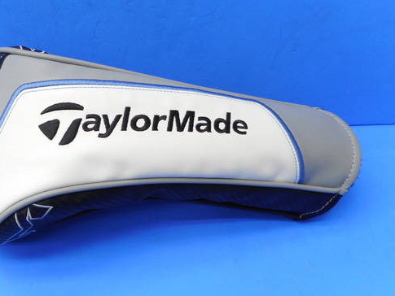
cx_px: 142
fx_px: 377
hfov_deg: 54.5
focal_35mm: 33
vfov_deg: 43.0
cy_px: 150
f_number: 3.7
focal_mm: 4.5
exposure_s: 1/30
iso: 110
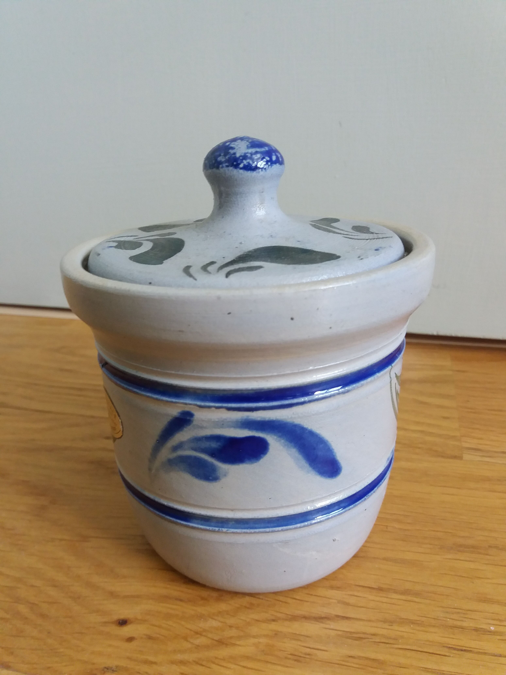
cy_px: 338
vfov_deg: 63.4
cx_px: 253
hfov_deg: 49.7
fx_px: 546
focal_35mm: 28
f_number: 1.9
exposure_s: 1/17
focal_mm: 3.7
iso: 160
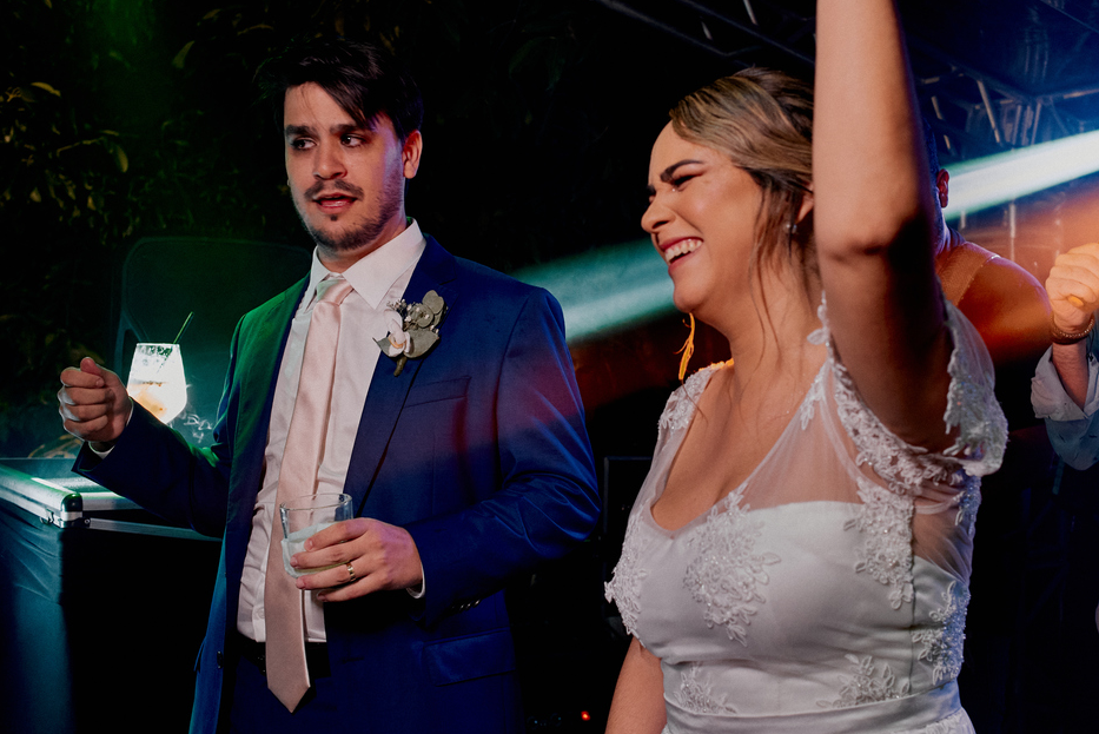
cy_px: 316
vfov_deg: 29.9
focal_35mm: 45
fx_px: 1374
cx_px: 676
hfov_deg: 43.3
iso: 3200
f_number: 5
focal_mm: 35
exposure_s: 1/160
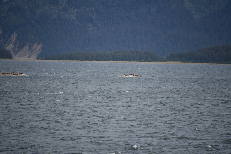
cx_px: 116
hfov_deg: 6.9
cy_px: 77
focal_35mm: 300
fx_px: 1925
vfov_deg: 4.6
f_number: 5.6
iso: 110
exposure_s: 1/640
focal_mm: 300
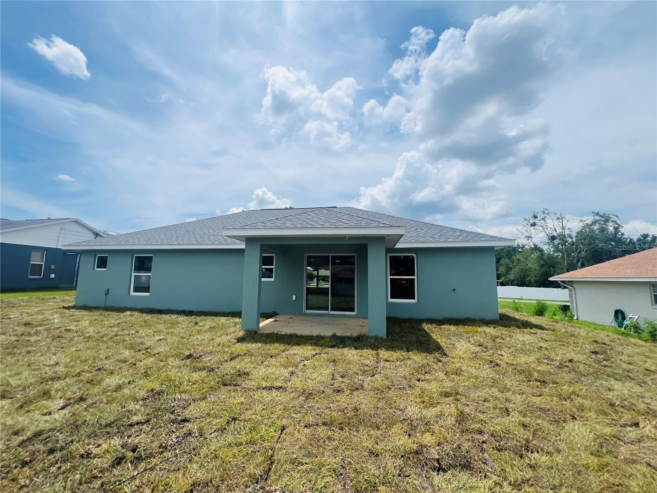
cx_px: 328
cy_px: 246
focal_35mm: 13
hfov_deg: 106.2
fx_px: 247
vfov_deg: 89.9
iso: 32
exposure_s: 1/3125
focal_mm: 1.57
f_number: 1.8
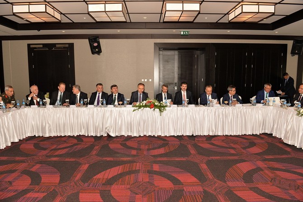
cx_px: 152
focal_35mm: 24
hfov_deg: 73.8
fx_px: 202
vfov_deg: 53.1
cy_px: 101
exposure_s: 1/100
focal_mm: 24
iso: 800
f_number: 4.5
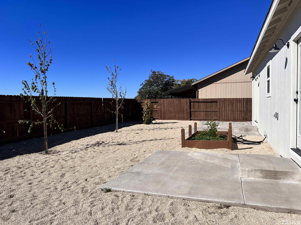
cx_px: 150
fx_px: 226
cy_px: 112
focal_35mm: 26
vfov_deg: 53.1
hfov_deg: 67.3
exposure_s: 1/6993
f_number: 1.5
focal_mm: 5.7
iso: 50
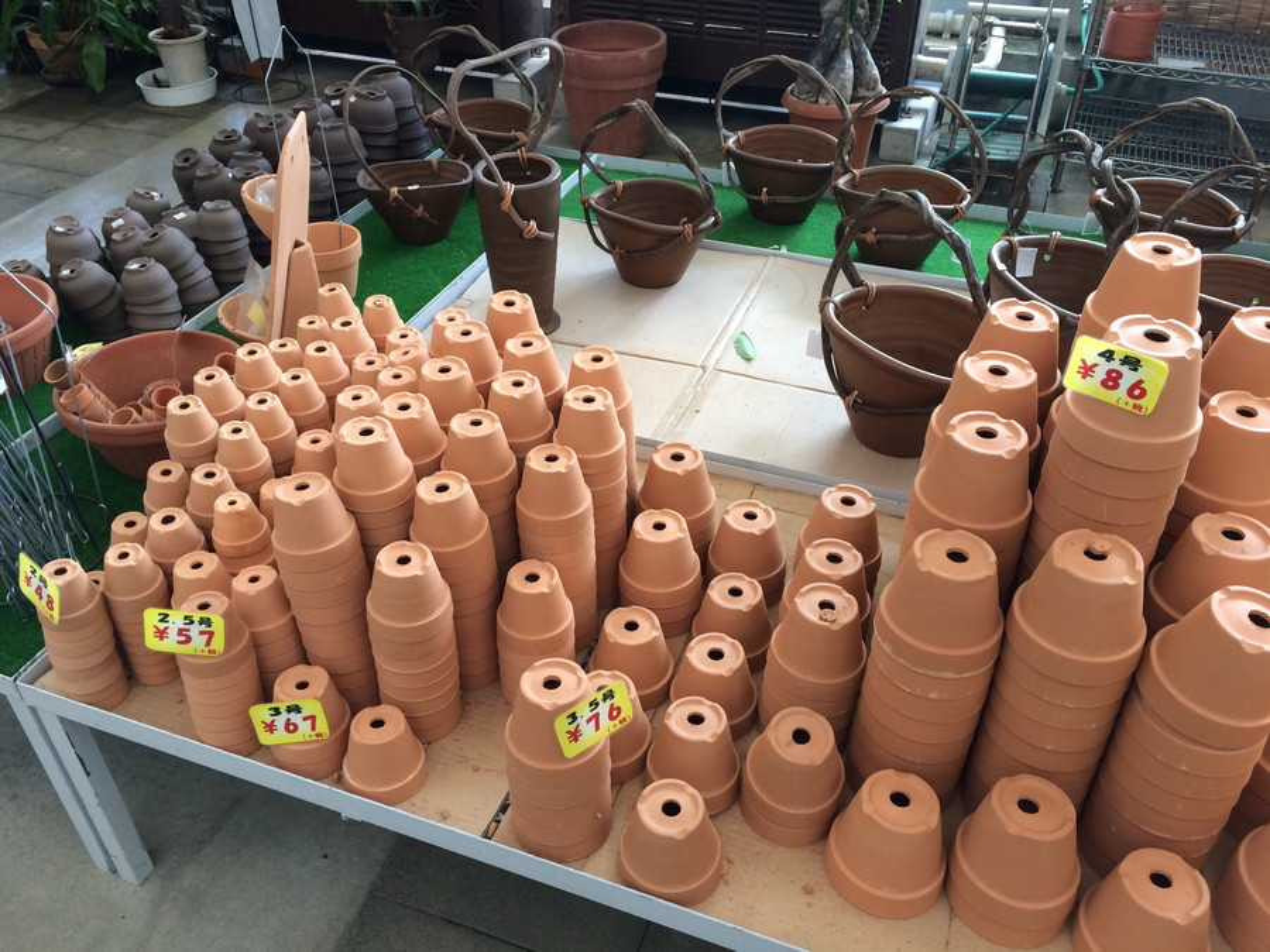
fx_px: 1064
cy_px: 476
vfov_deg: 48.2
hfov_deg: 61.7
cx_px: 635
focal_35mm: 29
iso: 32
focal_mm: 4.15
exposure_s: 1/30
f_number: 2.2
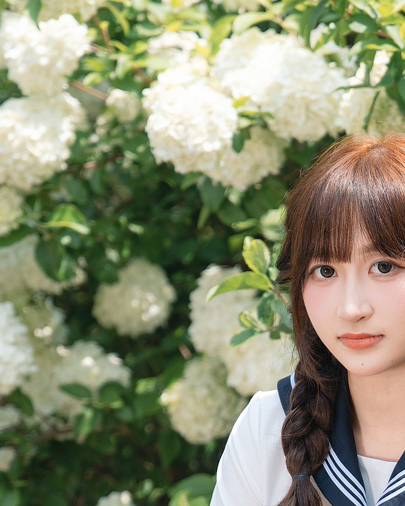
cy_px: 415
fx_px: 2563
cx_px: 372
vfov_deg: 11.2
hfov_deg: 9.0
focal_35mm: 171
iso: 100
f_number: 2.8
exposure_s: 1/800
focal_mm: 70
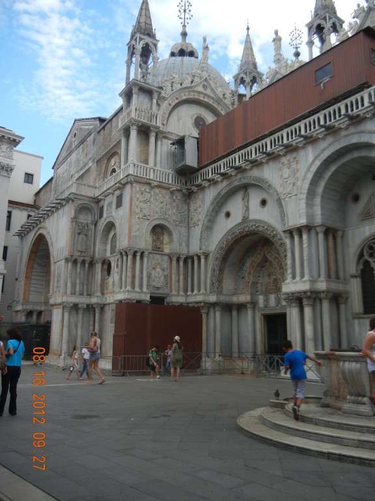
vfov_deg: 60.0
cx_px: 188
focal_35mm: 30
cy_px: 250
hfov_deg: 46.8
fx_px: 433
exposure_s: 1/470
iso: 160
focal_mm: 5.4
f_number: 3.5
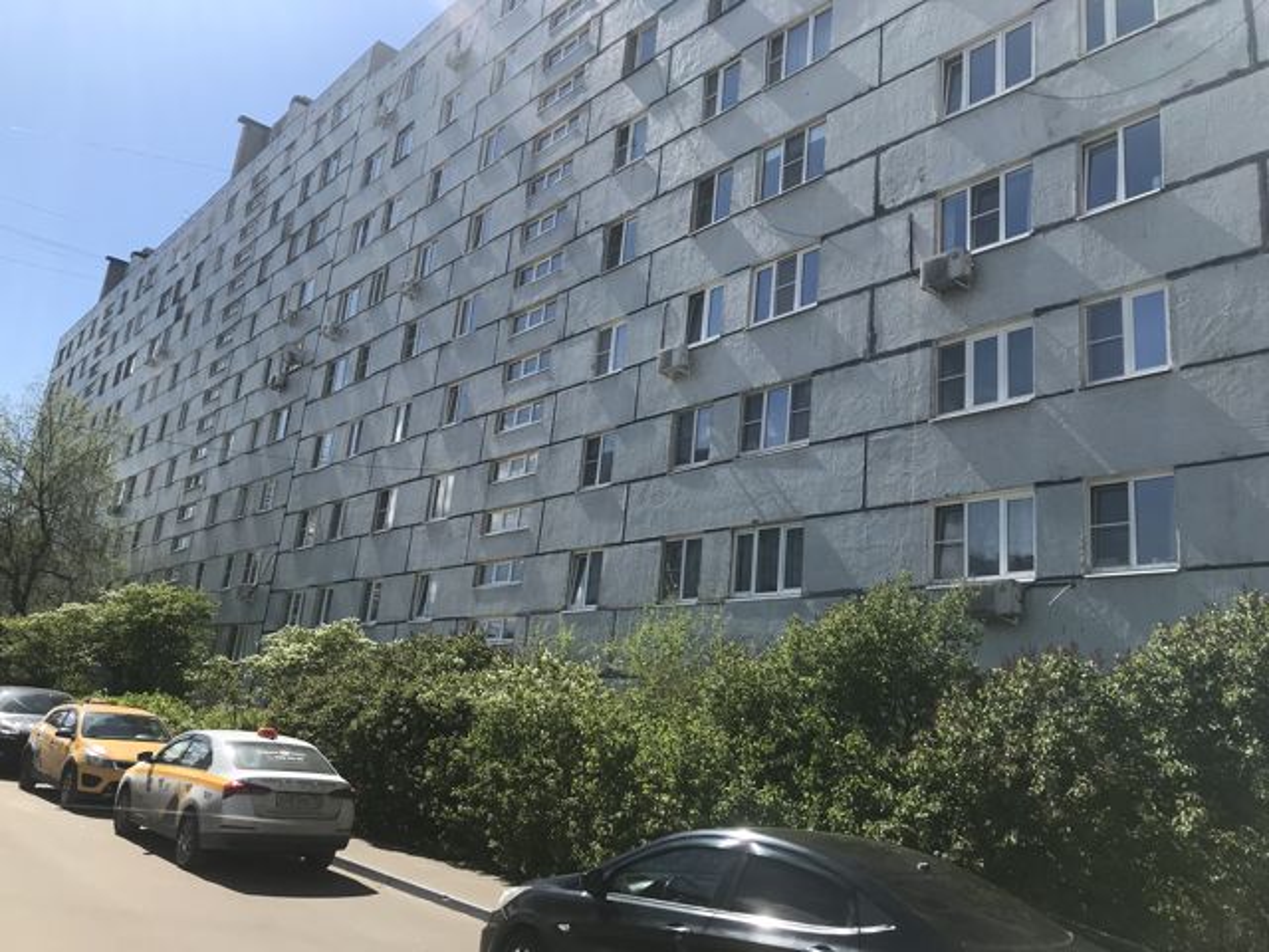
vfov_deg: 49.7
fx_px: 1026
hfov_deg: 63.4
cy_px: 476
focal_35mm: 28
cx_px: 634
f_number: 1.8
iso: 20
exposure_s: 1/2336
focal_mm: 3.99
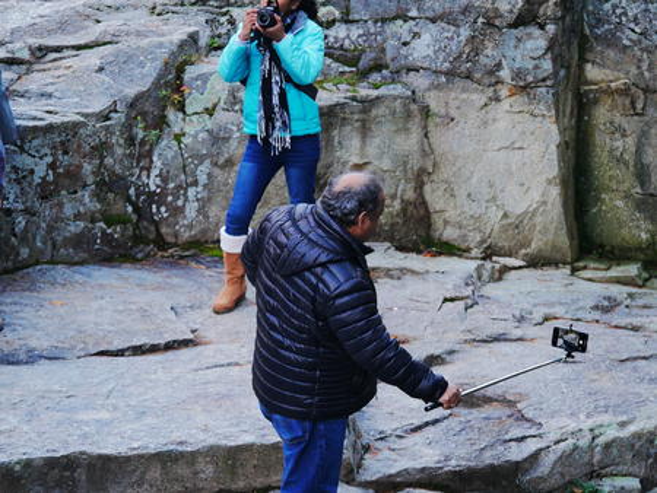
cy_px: 246
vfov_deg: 5.9
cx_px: 328
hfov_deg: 7.8
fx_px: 4823
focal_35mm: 254
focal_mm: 127
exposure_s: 1/320
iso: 1600
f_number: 4.3
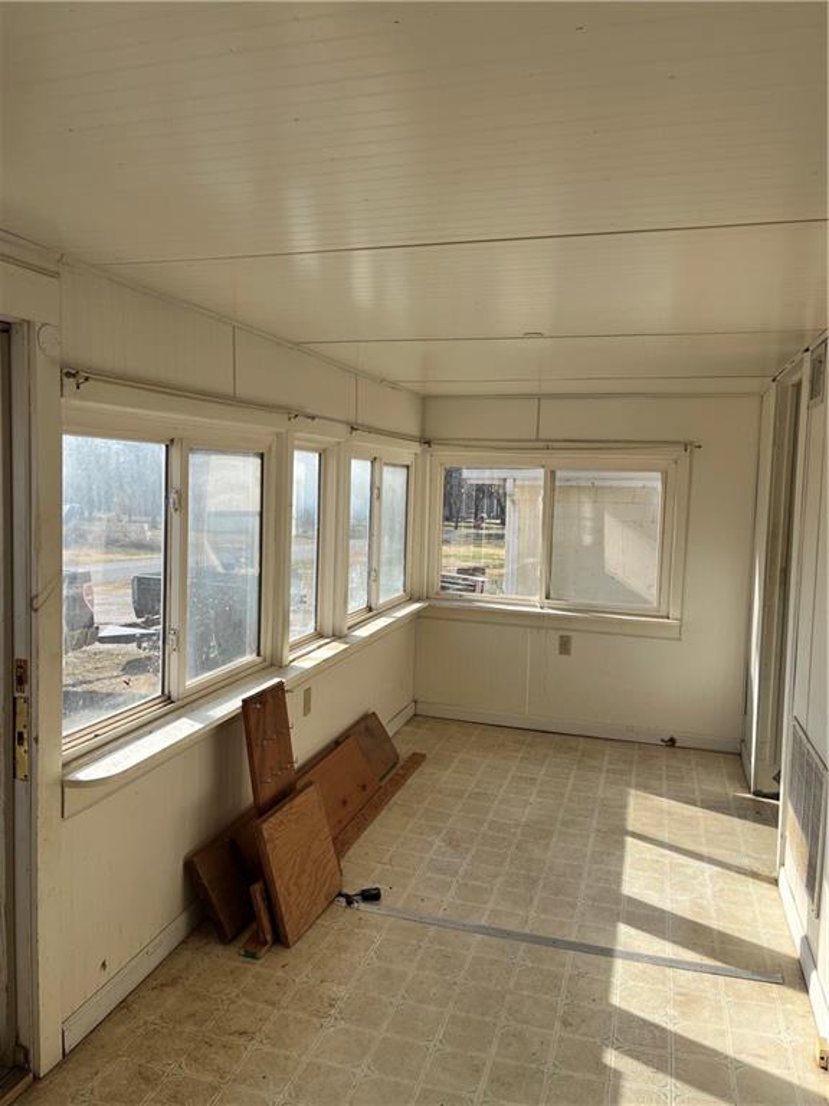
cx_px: 414
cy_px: 553
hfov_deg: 53.1
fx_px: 830
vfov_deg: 67.3
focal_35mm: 26
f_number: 1.6
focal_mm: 5.1
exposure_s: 1/2024
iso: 50
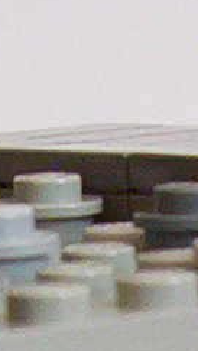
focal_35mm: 315
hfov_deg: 3.9
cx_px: 175
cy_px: 776
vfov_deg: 6.6
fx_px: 2935
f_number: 2.73
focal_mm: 5.77
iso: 200
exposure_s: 1/25.7
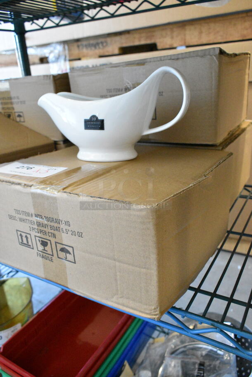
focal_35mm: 27
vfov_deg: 67.3
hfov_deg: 48.0
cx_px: 126
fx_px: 283
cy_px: 188
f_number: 6.3
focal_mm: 18
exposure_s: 1/160
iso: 6400
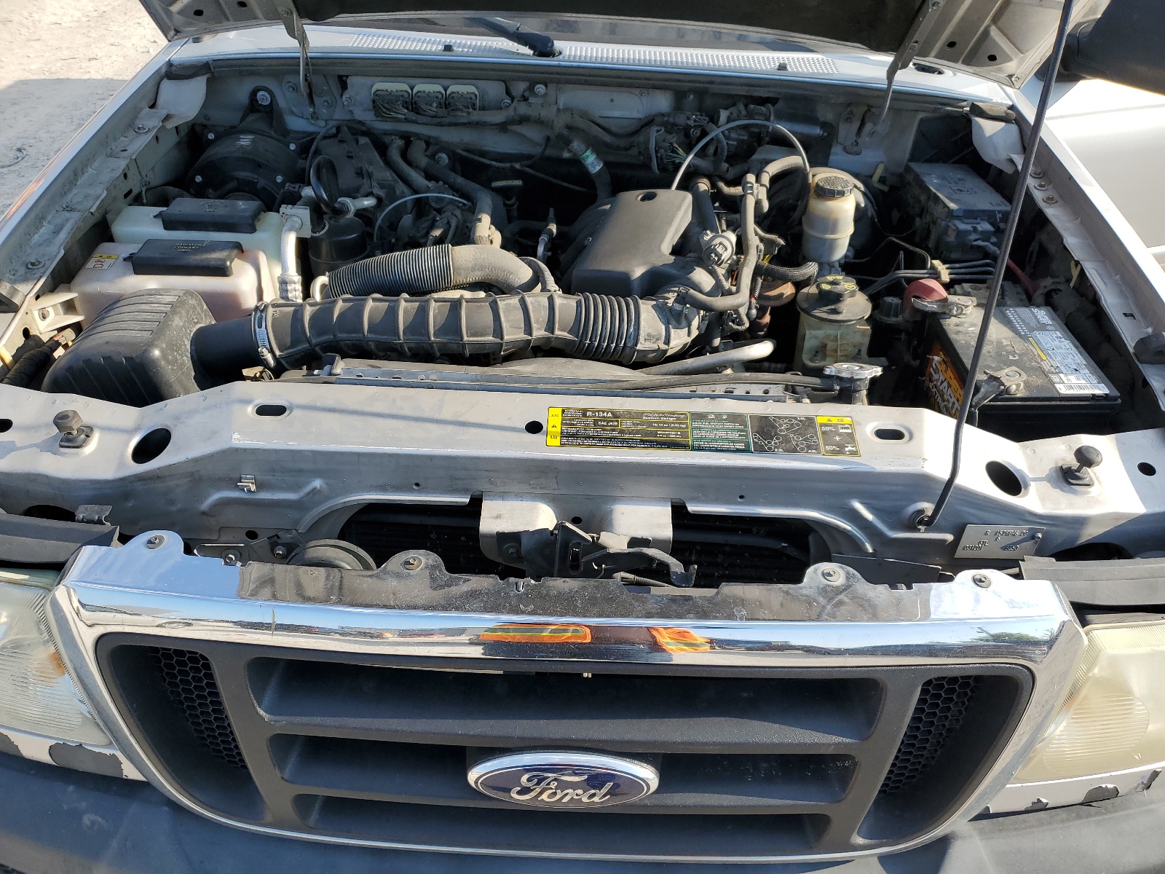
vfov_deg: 53.1
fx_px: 875
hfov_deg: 67.3
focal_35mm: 26
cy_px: 437
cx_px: 582
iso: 50
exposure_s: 1/1429
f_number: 1.5
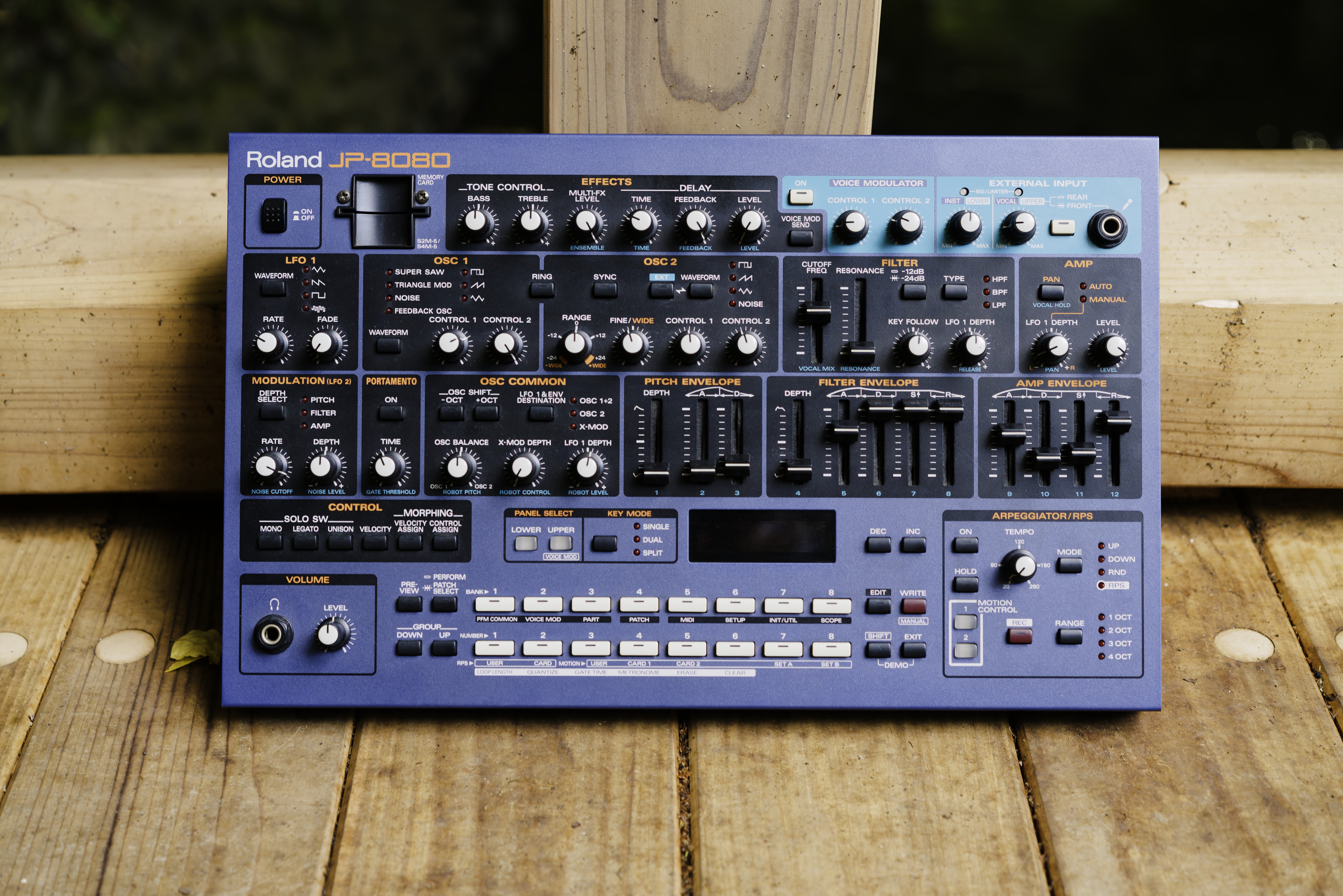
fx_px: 2052
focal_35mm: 55
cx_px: 672
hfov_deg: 36.2
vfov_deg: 24.6
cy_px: 448
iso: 2000
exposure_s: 1/60
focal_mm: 55
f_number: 4
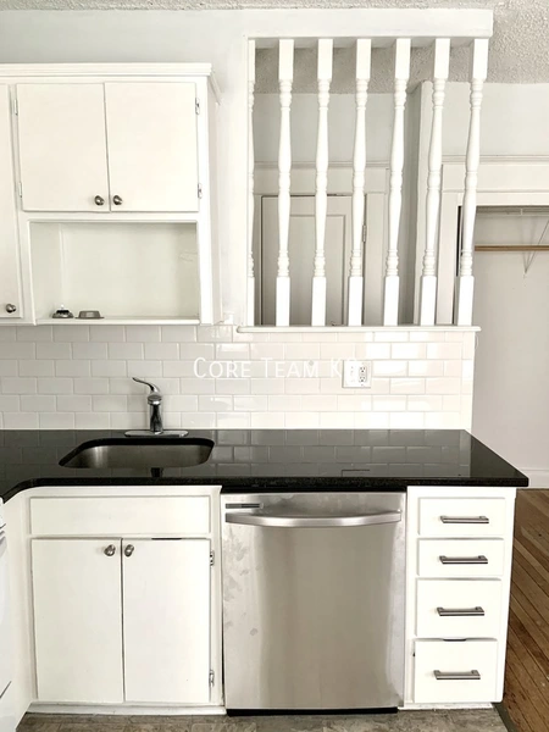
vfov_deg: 67.3
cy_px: 366
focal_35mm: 26
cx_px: 274
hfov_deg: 53.1
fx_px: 550
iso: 320
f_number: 1.8
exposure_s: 1/60
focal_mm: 4.25
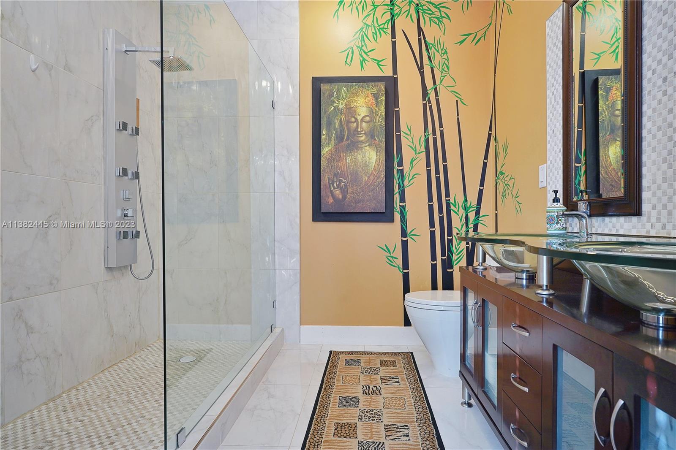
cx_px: 338
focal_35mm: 20
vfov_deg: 61.9
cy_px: 225
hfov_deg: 84.0
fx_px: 375
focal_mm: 20
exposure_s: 1/6
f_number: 7.1
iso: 250
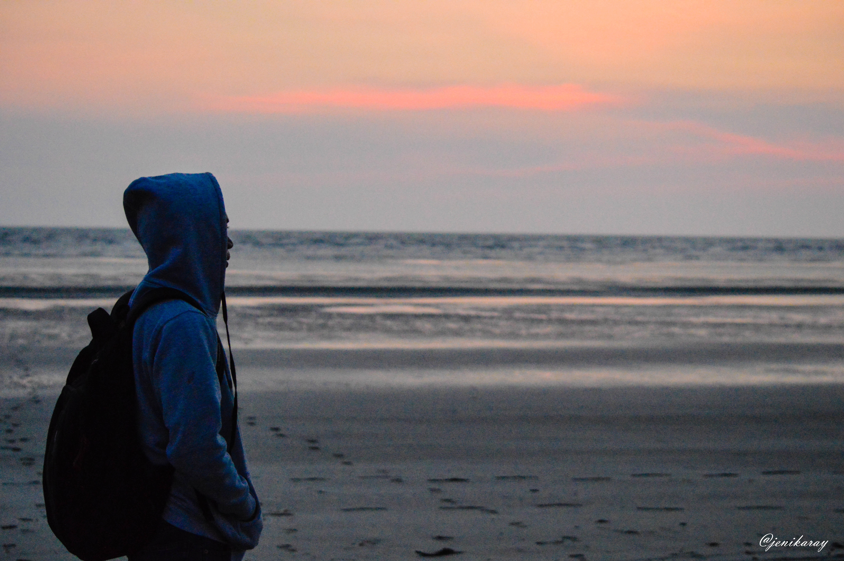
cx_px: 422
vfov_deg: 16.5
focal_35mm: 82
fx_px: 1932
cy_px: 280
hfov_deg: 24.6
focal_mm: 55
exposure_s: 1/60
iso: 6400
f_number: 4.5
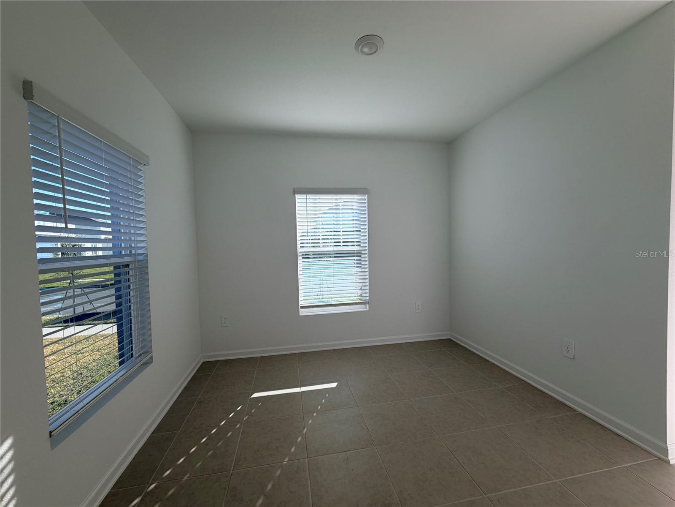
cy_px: 254
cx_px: 338
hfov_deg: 102.1
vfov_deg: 85.7
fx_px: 273
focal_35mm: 14
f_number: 2.2
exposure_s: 1/353
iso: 50
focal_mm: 2.22
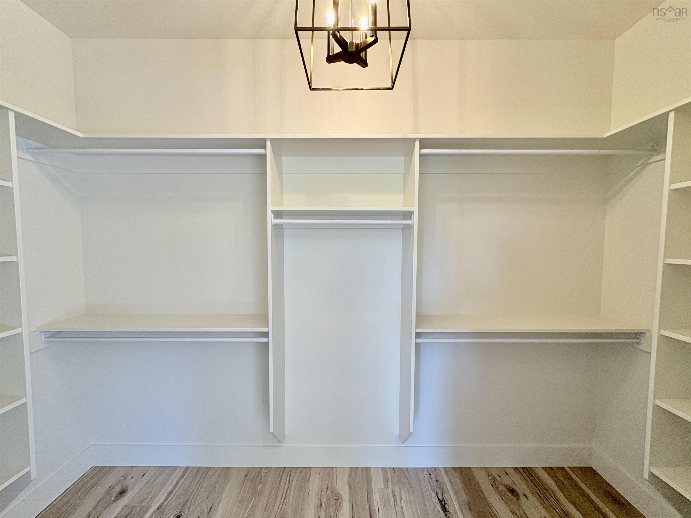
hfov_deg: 102.1
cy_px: 259
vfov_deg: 85.7
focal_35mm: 14
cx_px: 346
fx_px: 279
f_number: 2.2
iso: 160
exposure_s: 1/120
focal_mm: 2.22
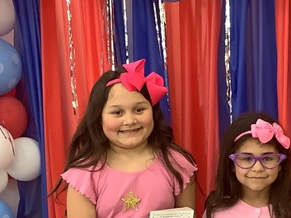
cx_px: 167
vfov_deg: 16.2
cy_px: 202
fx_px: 757
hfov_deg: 21.7
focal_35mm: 90
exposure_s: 1/50
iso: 160
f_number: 2.4
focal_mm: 3.3
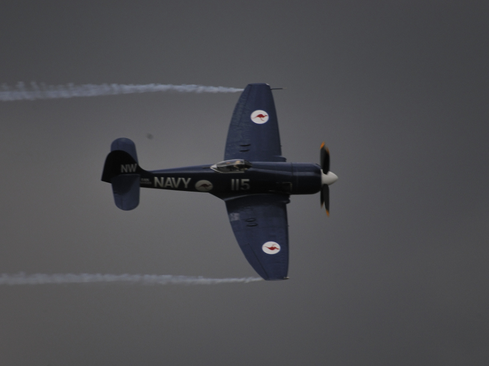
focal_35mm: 490
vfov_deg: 3.0
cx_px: 255
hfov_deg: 4.0
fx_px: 6920
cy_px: 183
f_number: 13
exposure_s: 1/640
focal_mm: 300
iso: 200
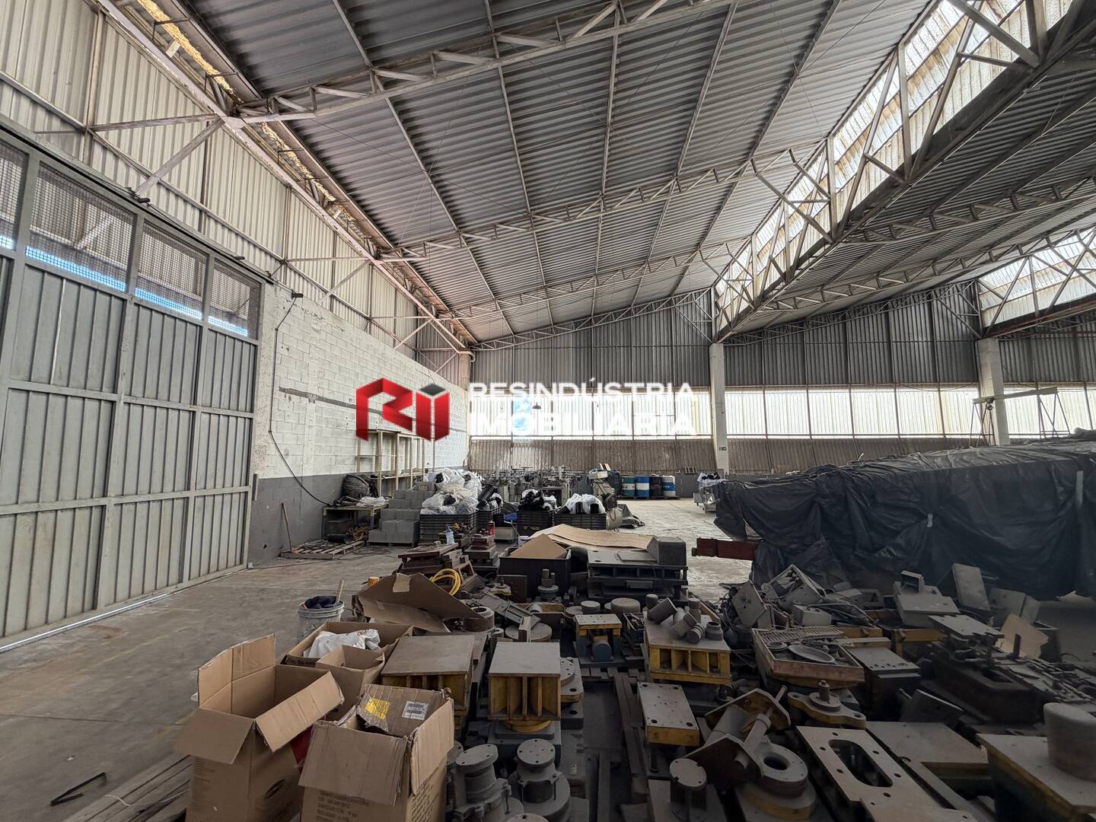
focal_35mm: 14
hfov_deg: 102.1
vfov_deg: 85.7
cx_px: 548
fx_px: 443
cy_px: 411
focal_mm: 2.22
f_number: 2.2
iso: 64
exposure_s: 1/121
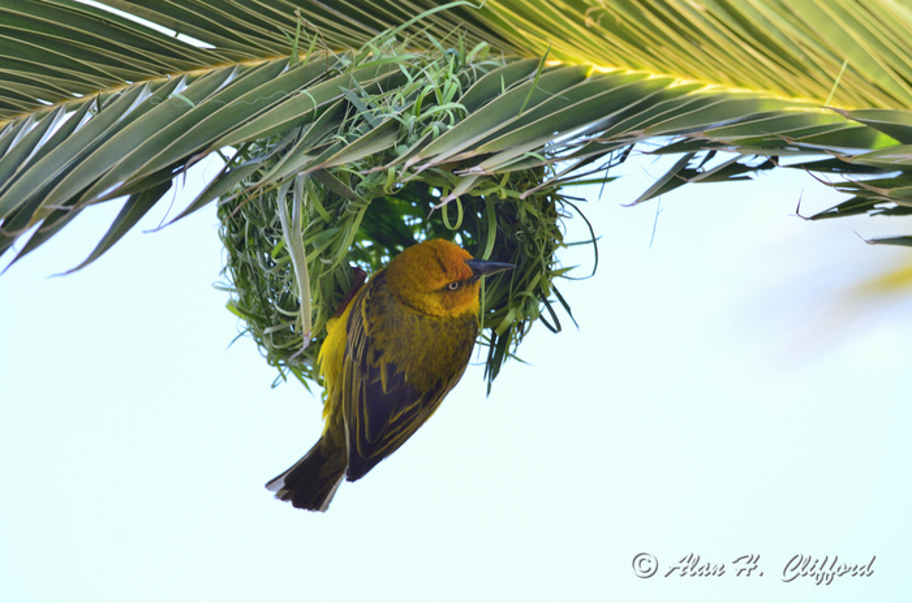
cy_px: 302
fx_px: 9855
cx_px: 456
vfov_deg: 3.5
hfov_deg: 5.3
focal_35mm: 390
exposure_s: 1/320
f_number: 5.3
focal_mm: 260
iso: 400
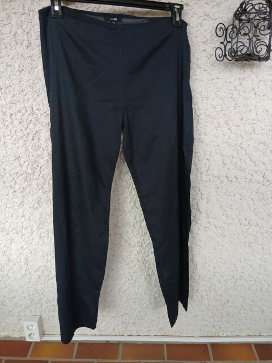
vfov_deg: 67.3
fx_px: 272
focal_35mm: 26
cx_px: 136
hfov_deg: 53.1
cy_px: 182
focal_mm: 3.98
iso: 80
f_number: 1.8
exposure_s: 1/50
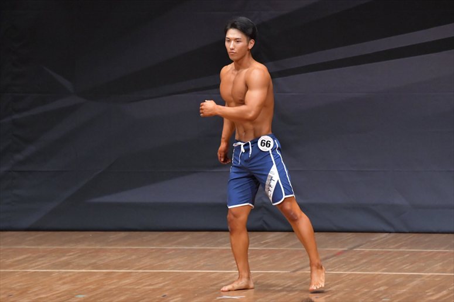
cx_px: 227
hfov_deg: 6.9
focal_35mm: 300
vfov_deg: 4.6
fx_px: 3782
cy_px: 151
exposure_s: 1/400
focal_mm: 200
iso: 6400
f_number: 5.6
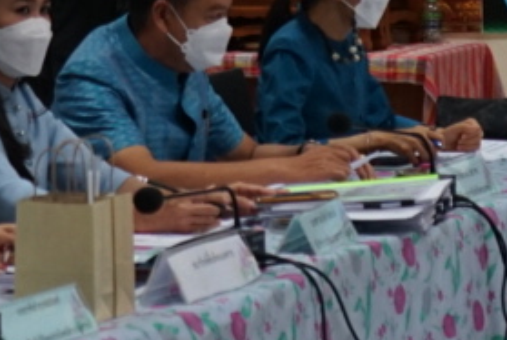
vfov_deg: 5.4
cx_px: 289
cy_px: -298
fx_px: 3512
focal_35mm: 249
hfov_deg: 8.3
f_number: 4.5
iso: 1000
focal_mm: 43
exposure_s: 1/160
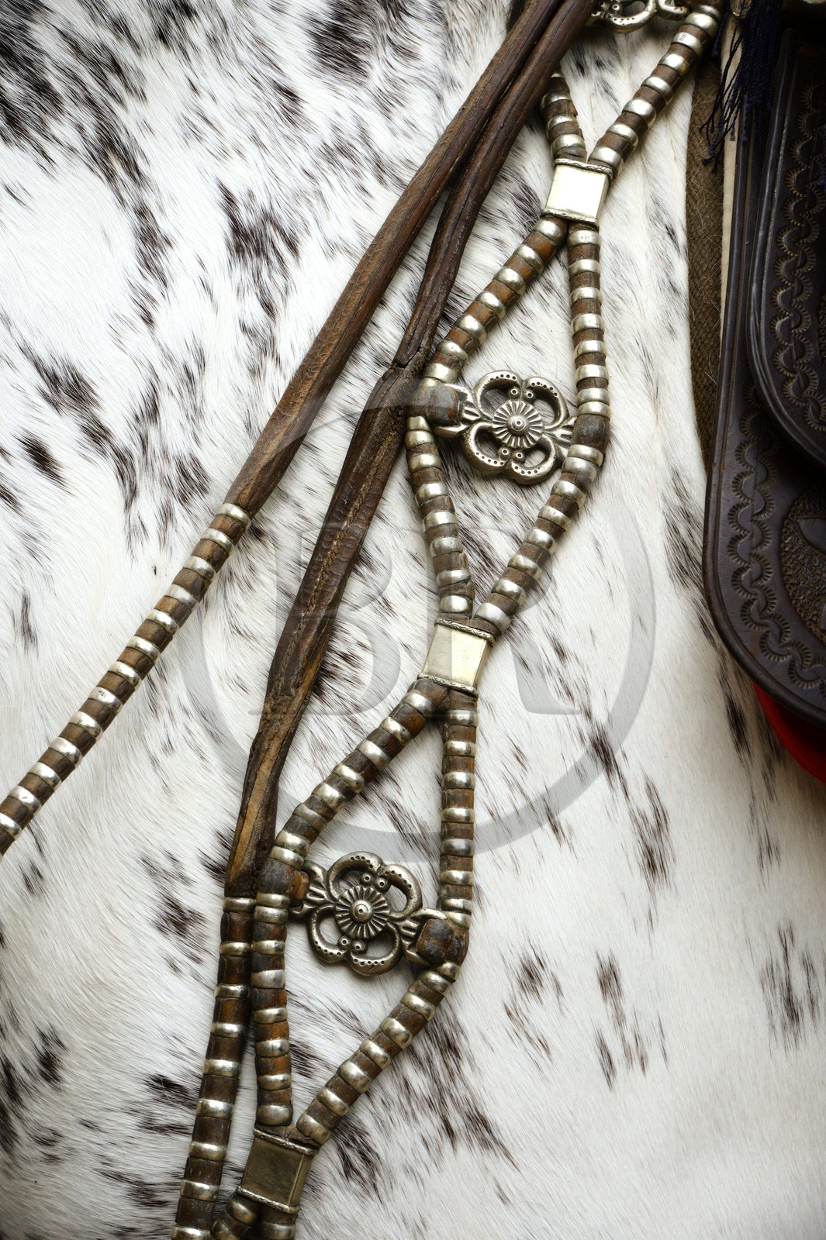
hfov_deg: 6.9
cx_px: 413
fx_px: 6890
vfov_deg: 10.3
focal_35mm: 200
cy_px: 620
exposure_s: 1/200
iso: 400
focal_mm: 200
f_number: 14
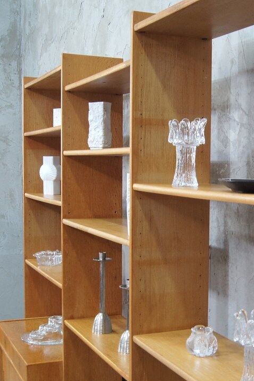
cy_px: 223
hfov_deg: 22.9
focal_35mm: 58
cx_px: 214
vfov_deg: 34.4
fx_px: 614
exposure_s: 1/8
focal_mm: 22
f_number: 8
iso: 400
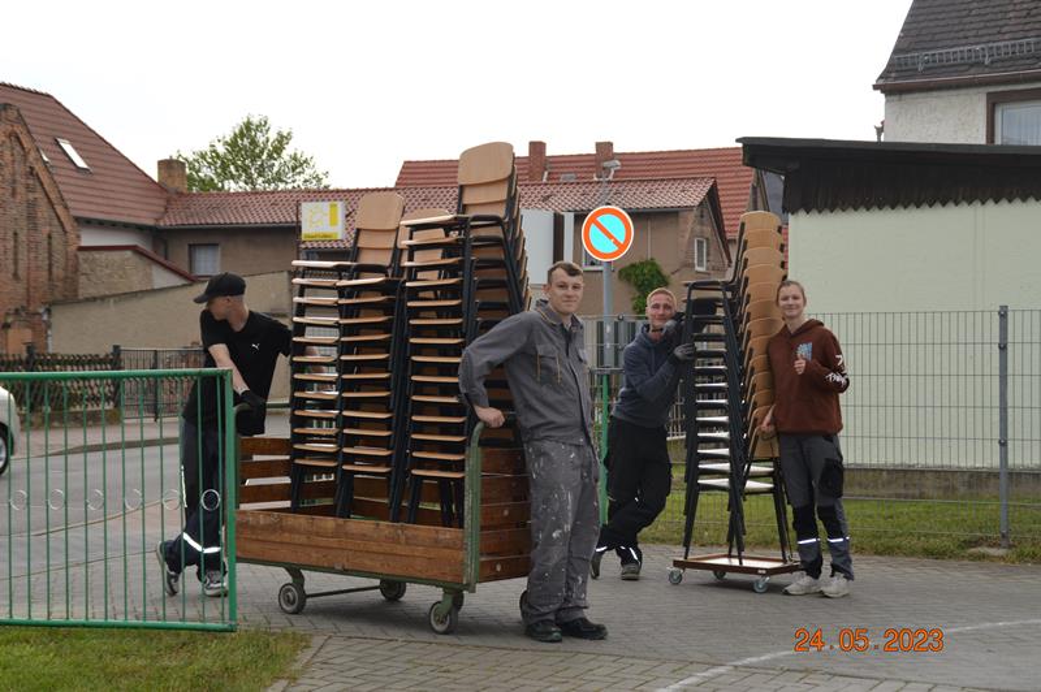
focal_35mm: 63
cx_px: 520
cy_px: 346
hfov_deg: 31.9
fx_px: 1820
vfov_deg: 21.5
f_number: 7.1
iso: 100
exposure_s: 1/200
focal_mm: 42
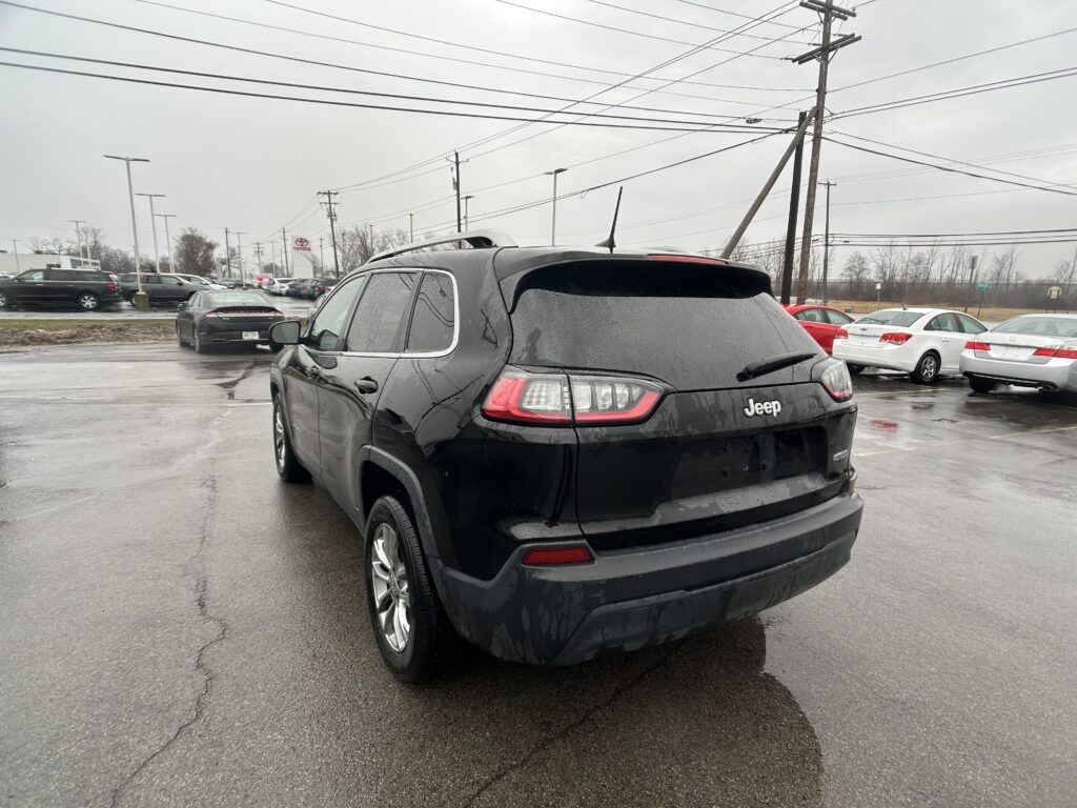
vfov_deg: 53.1
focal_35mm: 26
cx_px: 538
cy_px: 404
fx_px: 809
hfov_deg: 67.3
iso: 50
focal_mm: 5.7
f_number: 1.5
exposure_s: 1/1196
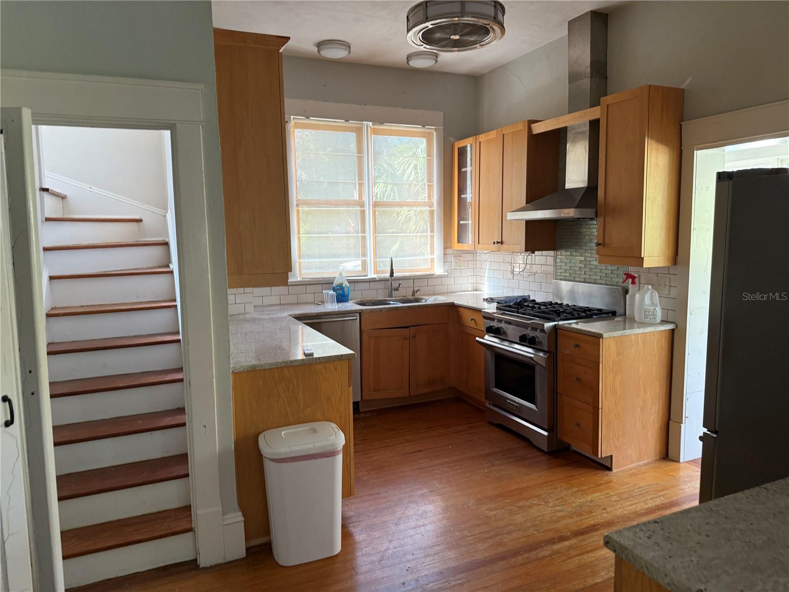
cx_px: 394
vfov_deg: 56.8
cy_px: 296
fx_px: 547
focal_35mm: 24
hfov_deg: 71.6
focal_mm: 6.76
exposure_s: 1/68
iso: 200
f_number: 1.78
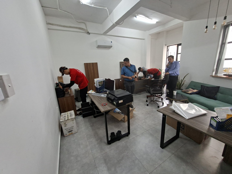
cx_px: 116
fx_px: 87
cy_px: 87
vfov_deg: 89.9
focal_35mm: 13
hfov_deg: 106.2
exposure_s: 1/40
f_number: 2.2
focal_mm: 1.74
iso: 64
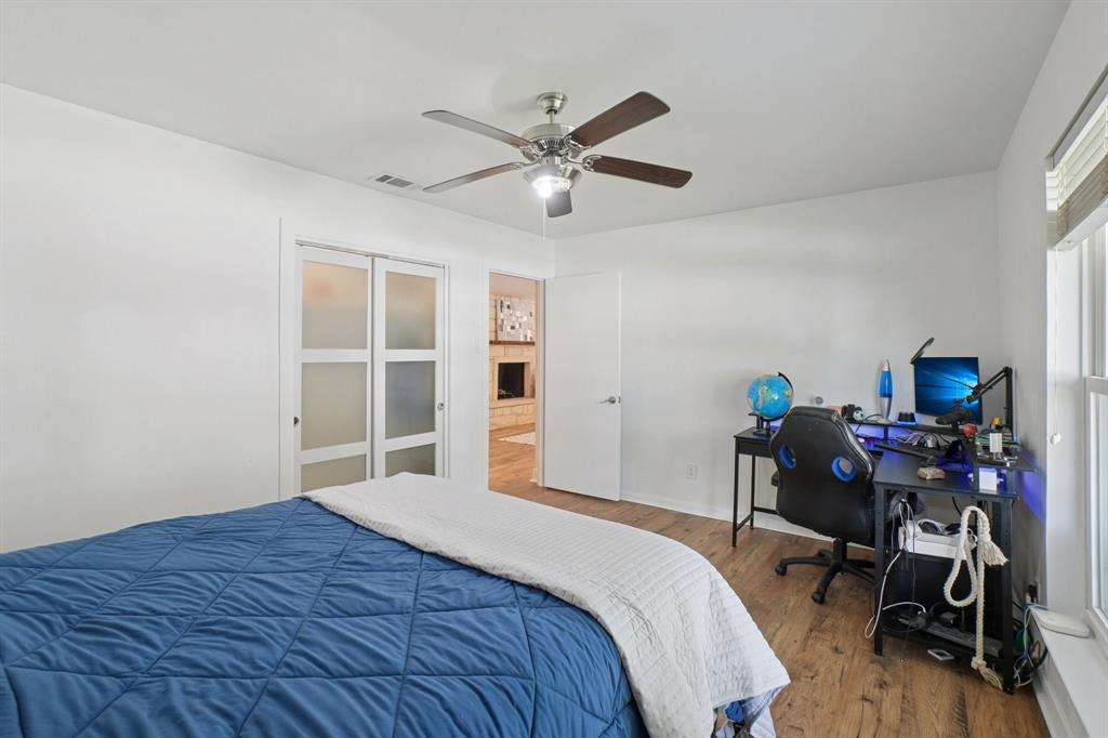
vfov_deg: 77.3
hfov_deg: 100.4
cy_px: 369
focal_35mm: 15
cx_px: 554
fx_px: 461
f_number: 8
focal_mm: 10
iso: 400
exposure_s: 1/8
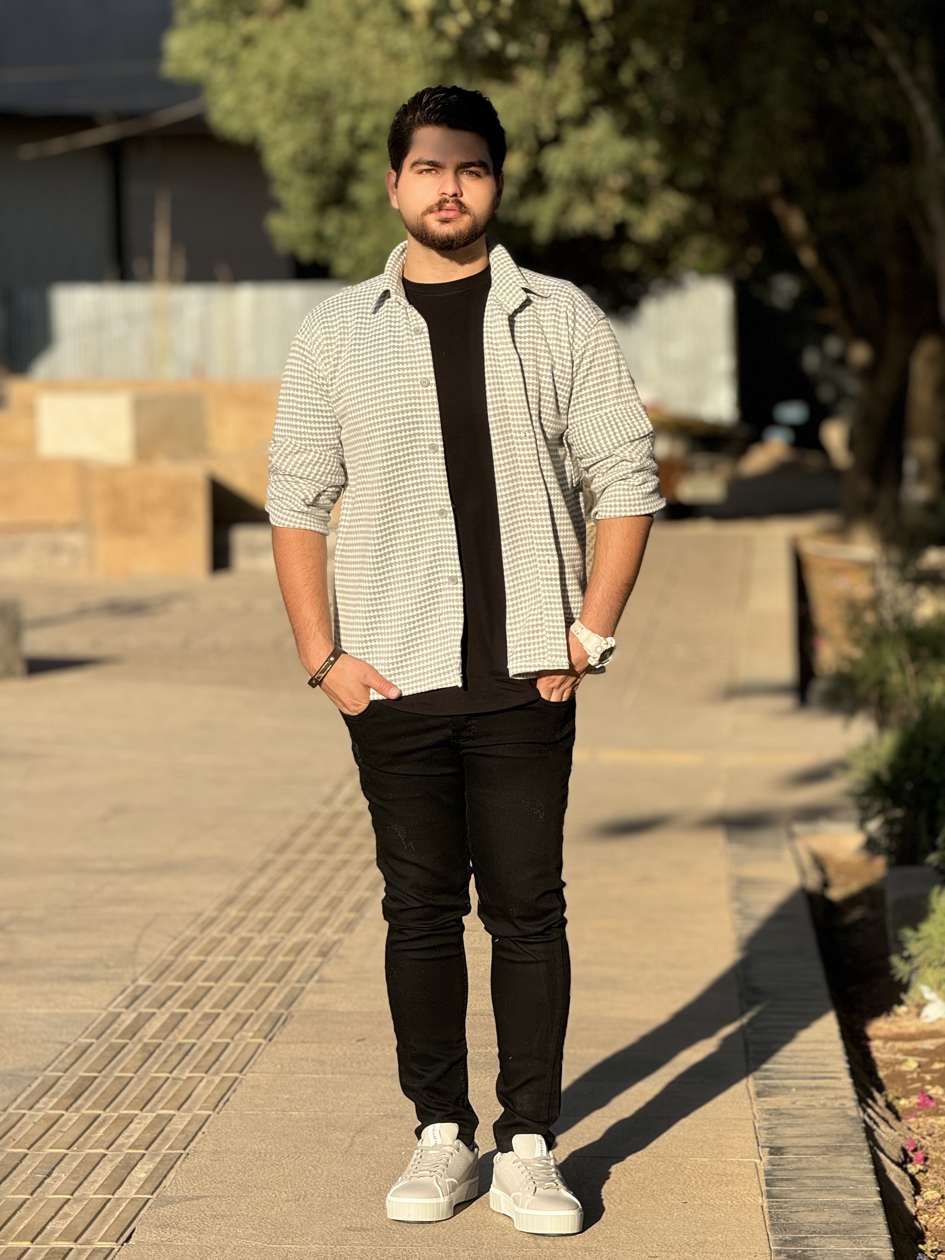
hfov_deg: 12.3
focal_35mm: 120
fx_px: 4368
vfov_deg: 16.4
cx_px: 472
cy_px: 630
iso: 50
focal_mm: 15.66
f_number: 2.8
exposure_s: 1/830
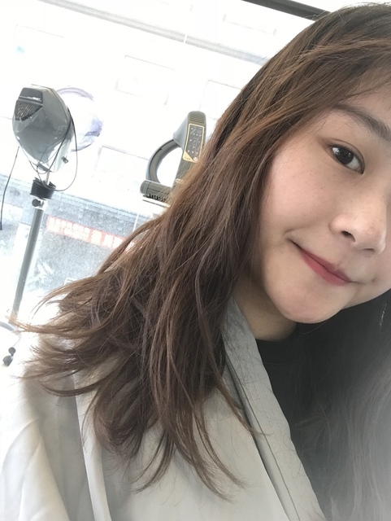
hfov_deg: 44.2
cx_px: 196
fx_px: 481
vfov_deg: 56.8
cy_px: 260
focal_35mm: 32
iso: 32
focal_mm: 2.87
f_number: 2.2
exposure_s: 1/40
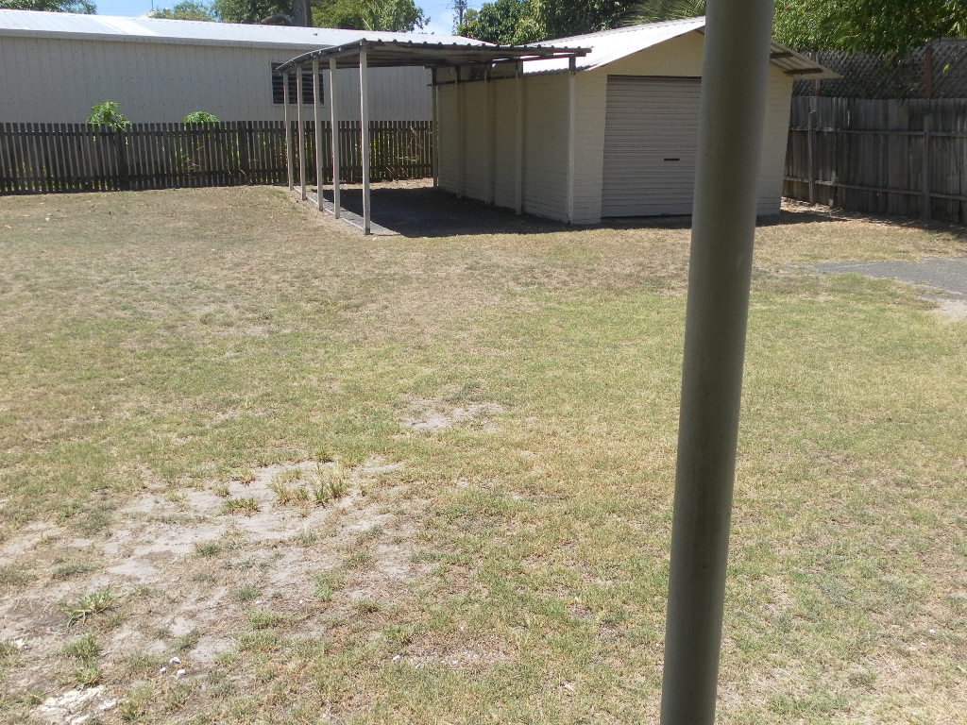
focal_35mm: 33
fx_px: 922
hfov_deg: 55.4
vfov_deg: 42.9
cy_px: 362
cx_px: 484
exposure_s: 1/640
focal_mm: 5.8
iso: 80
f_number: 3.5
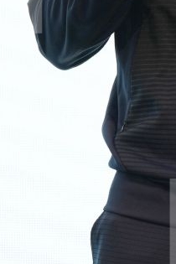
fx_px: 7897
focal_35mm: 1077
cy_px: -43
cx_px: 248
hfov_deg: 1.3
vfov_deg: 1.9
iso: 400
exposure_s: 1/250
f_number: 2.8
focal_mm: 189
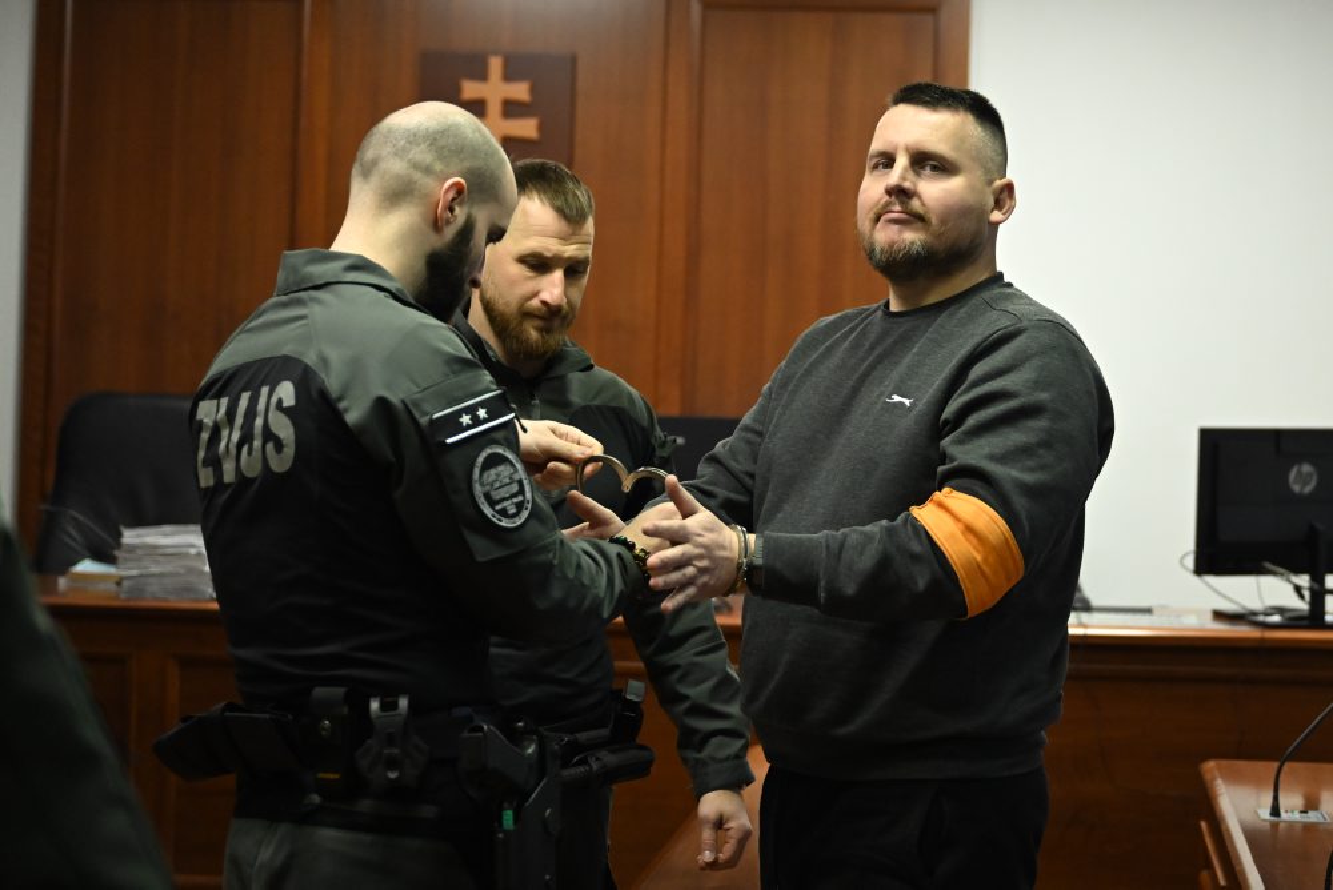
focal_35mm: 55
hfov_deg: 36.2
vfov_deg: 24.7
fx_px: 2038
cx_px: 666
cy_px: 445
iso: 5000
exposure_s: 1/640
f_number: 2.8
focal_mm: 55
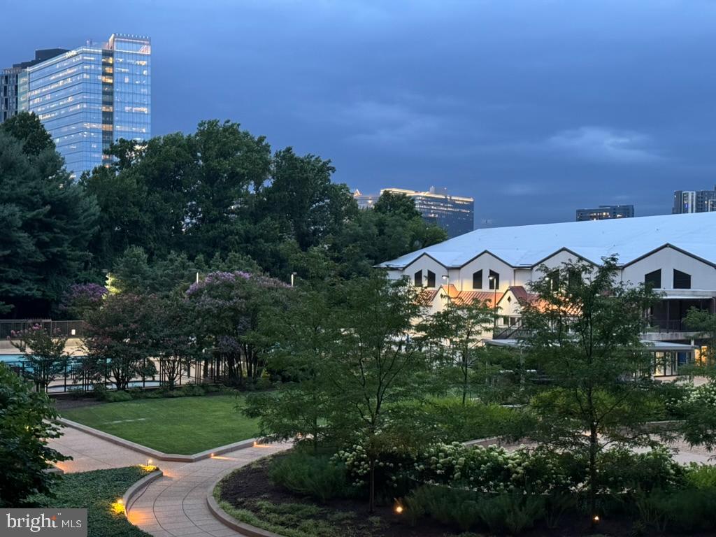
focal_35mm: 48
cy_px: 268
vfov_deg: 30.3
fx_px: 993
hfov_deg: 39.7
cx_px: 358
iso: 640
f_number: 1.78
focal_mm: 6.76
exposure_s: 1/30
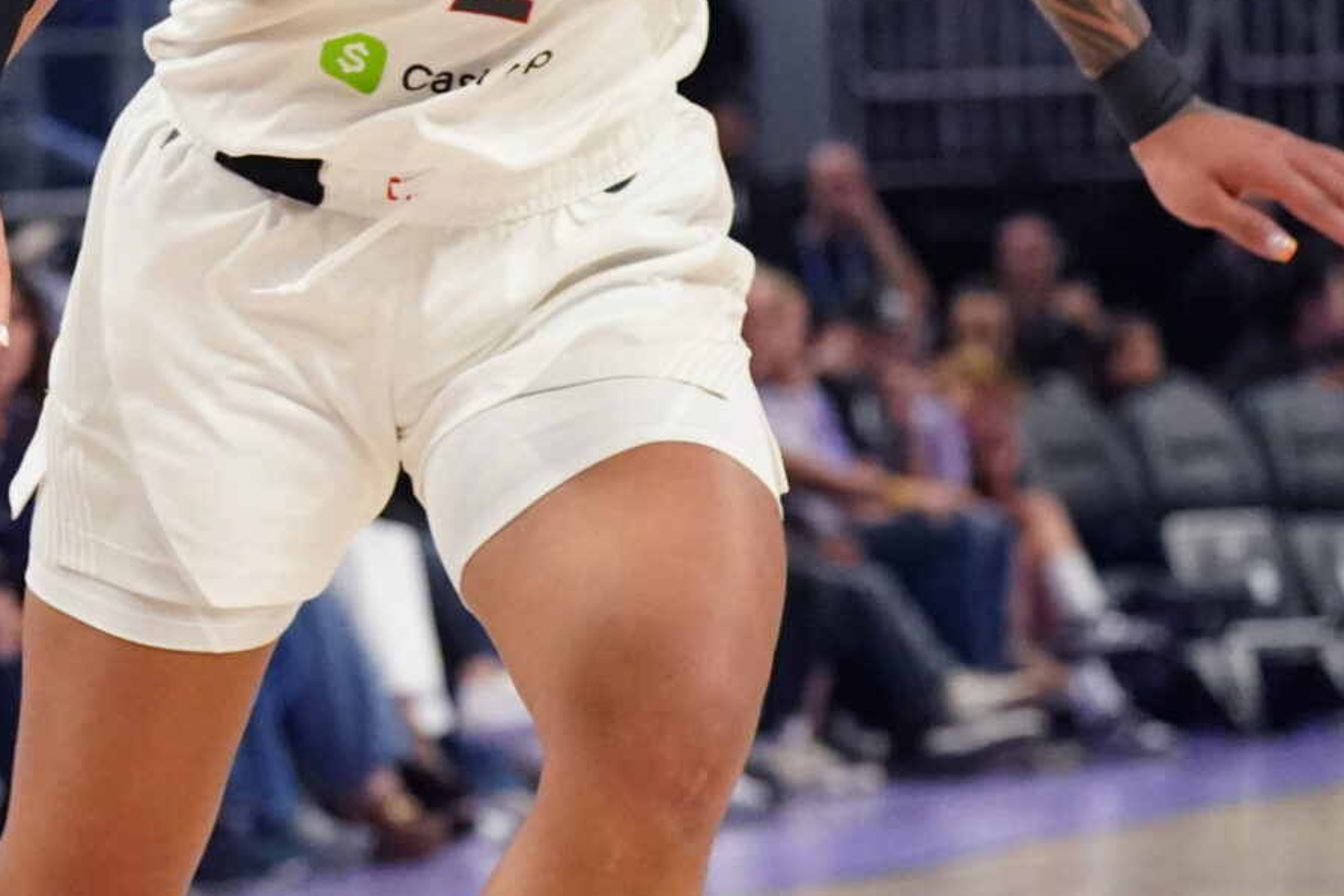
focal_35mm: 321
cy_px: 310
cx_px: -461
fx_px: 11987
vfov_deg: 4.3
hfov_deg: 6.4
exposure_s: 1/1250
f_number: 5.6
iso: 10000
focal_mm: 112
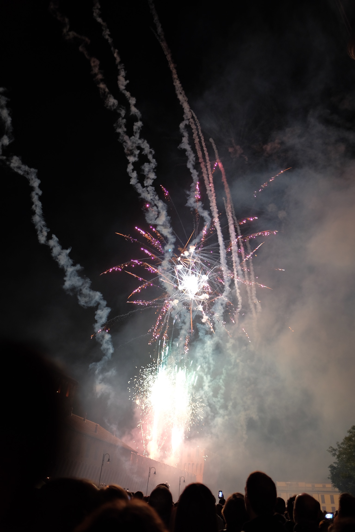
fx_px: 355
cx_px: 178
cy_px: 266
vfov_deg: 73.7
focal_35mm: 24
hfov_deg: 53.1
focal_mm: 16
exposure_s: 1/10
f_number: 1.8
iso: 200
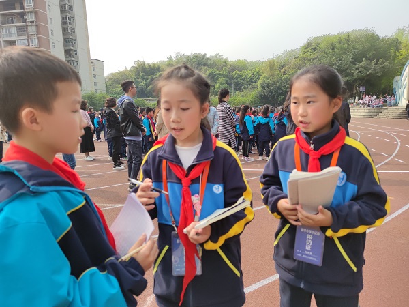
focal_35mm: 24
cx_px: 204
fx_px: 284
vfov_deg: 56.8
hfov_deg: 71.6
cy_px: 154
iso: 50
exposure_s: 1/1678
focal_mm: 6.72
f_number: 1.69
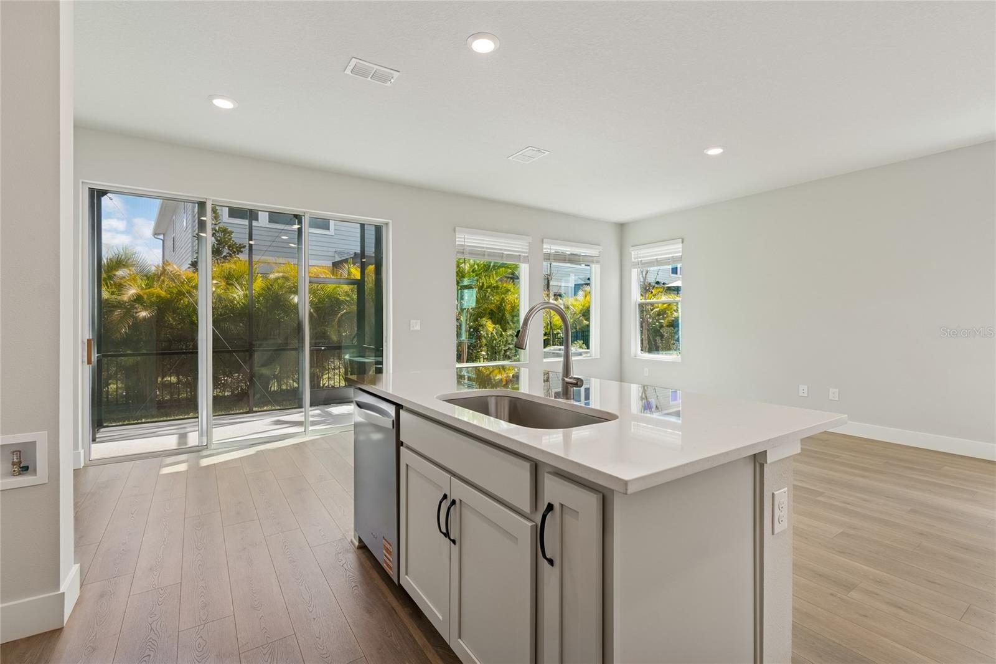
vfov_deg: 77.3
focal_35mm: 15
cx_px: 498
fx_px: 415
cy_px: 332
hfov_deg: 100.4
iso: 100
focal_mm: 10
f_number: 7.1
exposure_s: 1/50
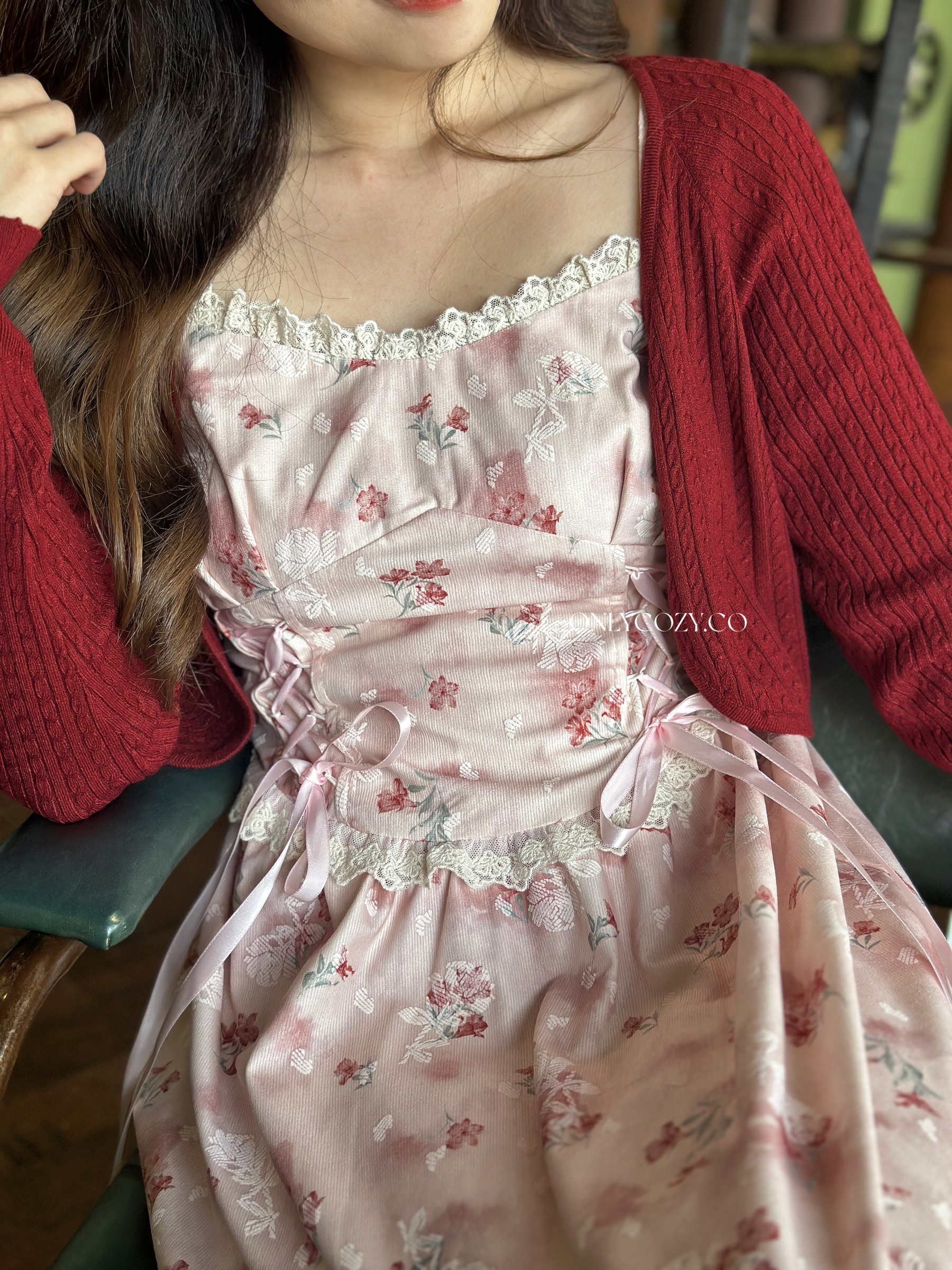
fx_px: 1760
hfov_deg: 30.3
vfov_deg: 39.7
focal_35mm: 48
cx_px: 476
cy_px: 635
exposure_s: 1/264
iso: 80
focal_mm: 6.86
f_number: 1.78
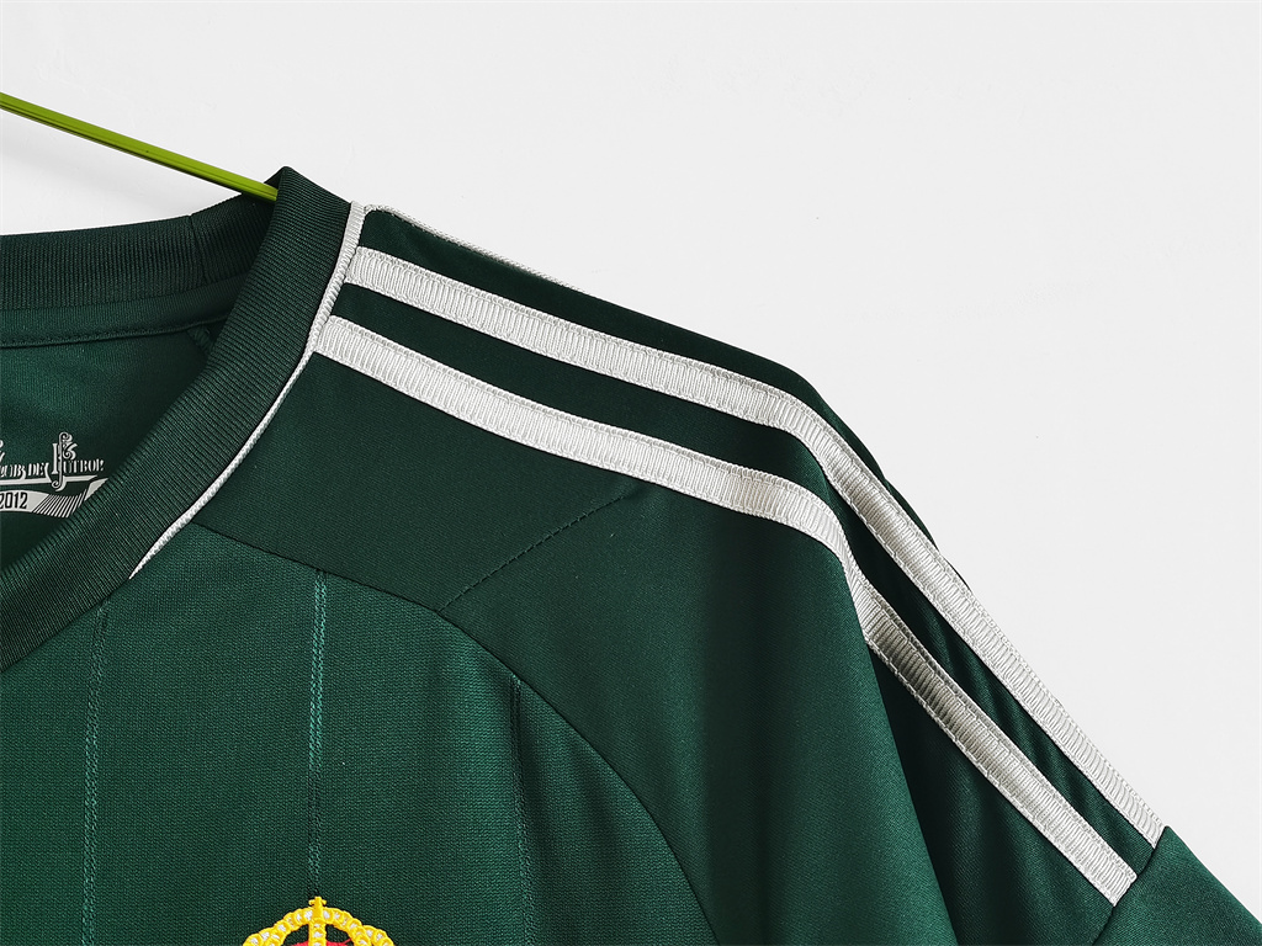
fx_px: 1604
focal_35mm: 44
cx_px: 631
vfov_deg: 32.9
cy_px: 473
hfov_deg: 42.9
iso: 200
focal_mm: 5.58
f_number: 1.8
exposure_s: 1/100
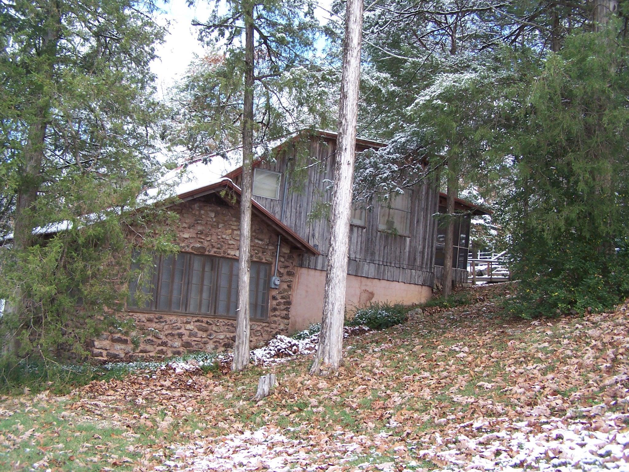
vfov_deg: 37.7
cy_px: 236
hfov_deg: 49.0
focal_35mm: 38
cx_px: 314
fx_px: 690
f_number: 2.8
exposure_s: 1/250
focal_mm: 6.3
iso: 80
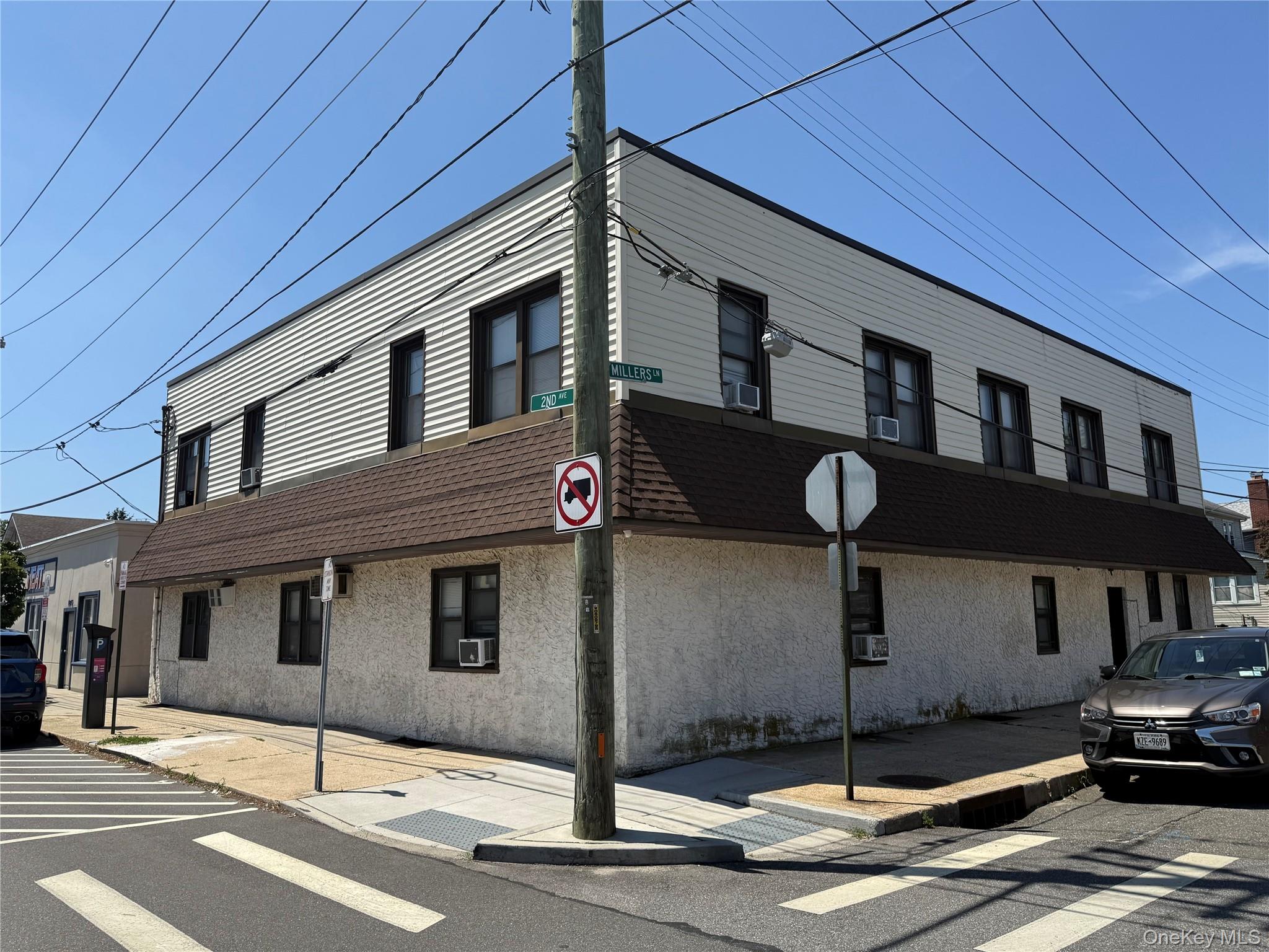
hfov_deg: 71.6
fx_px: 880
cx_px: 634
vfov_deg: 56.8
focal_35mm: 24
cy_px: 476
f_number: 1.78
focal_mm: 6.76
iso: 80
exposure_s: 1/4975
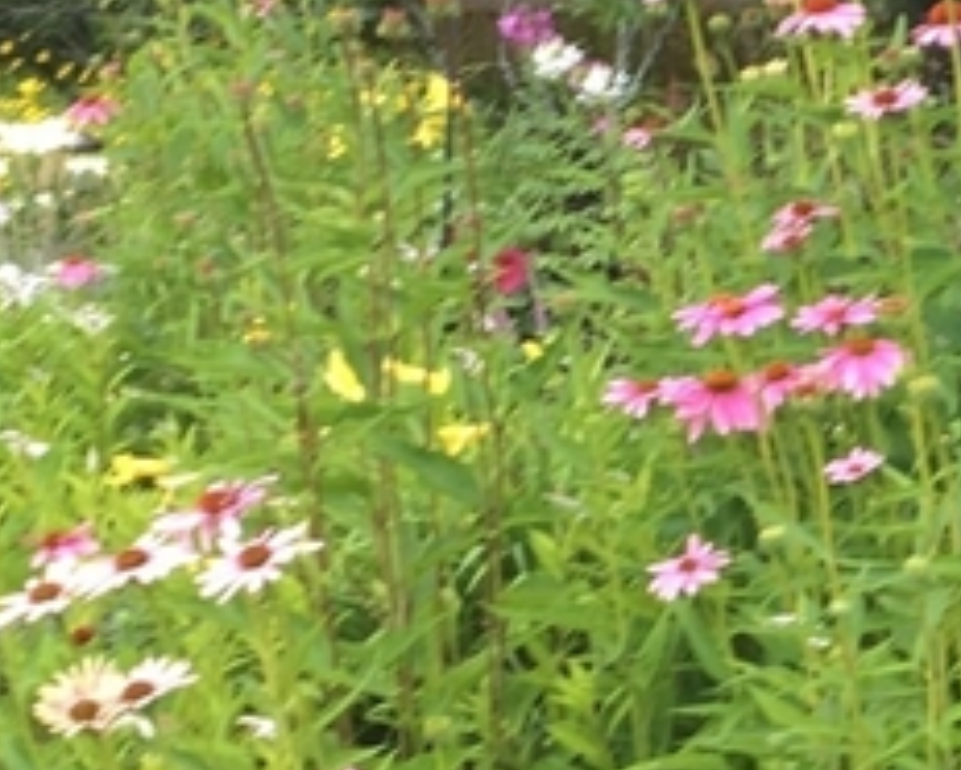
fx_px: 3558
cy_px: 662
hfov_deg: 15.0
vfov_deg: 12.3
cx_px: 1048
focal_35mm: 125
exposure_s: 1/120
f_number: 2.2
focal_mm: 4.15
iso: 32
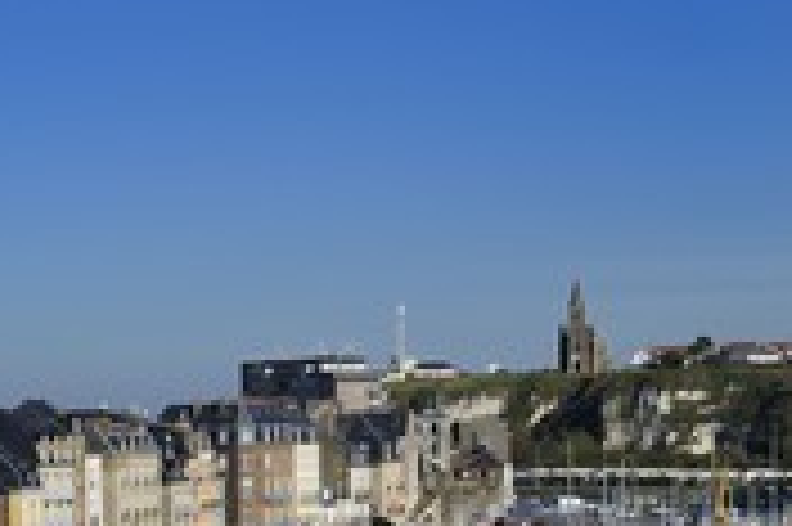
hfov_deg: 15.3
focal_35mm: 134
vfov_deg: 10.1
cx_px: 270
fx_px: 2945
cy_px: 607
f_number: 16
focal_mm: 56
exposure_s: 1/200
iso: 200
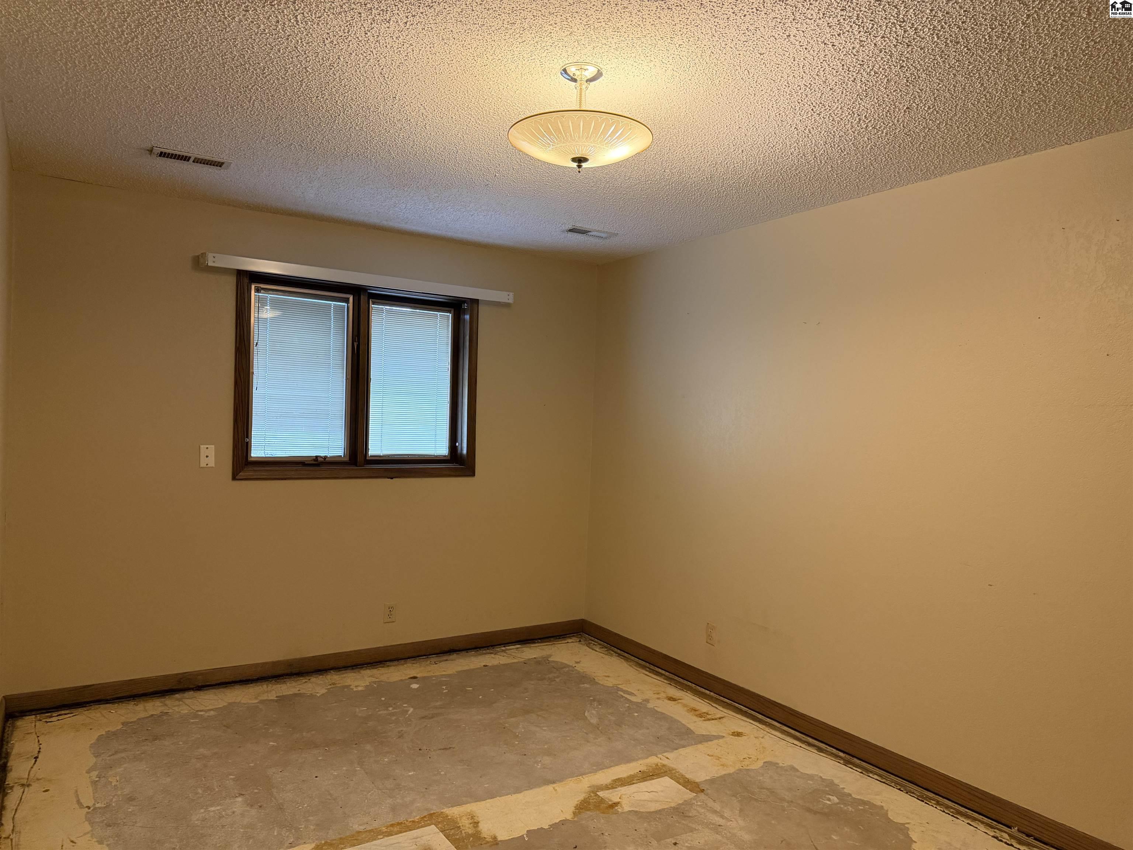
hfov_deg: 71.6
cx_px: 566
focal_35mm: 24
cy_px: 425
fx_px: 786
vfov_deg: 56.8
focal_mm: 6.76
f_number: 1.78
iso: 500
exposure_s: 1/60
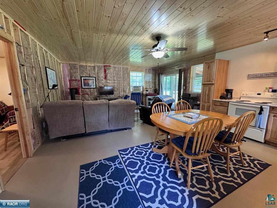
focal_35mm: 14
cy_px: 104
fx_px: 112
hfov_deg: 102.1
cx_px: 138
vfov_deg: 85.7
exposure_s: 1/60
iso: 400
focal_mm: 2.22
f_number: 2.2
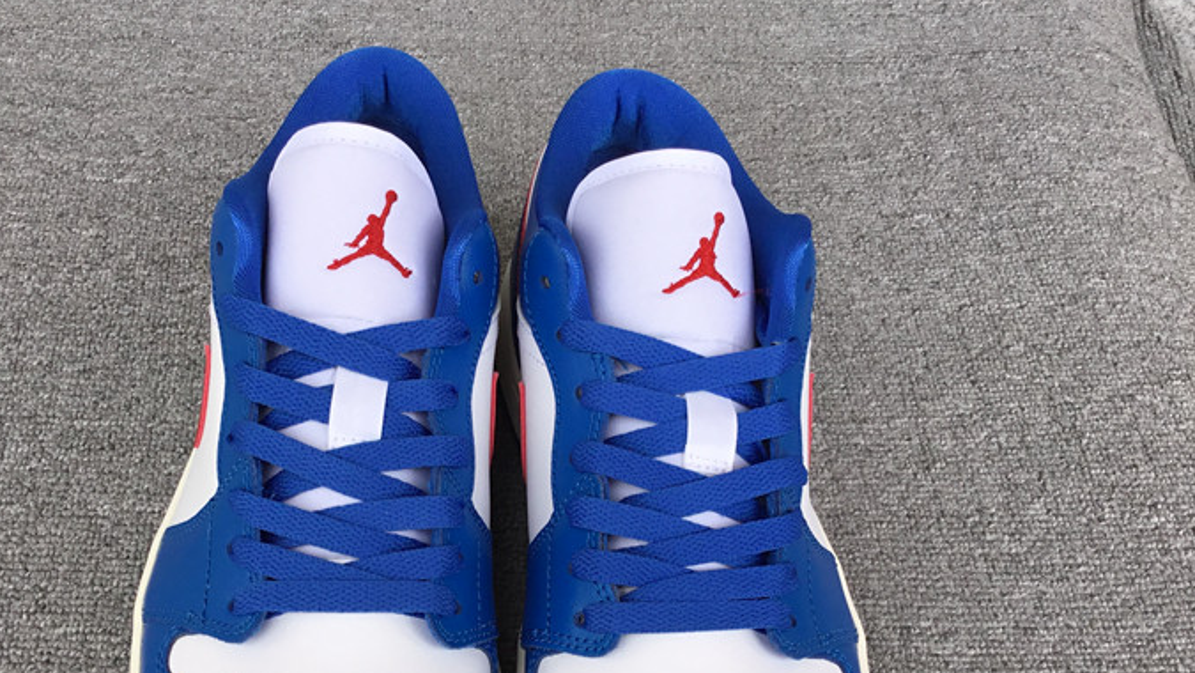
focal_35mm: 45
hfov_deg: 45.3
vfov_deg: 26.1
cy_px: 532
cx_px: 490
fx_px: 1426
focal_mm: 3.3
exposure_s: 1/286
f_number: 2.4
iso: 25
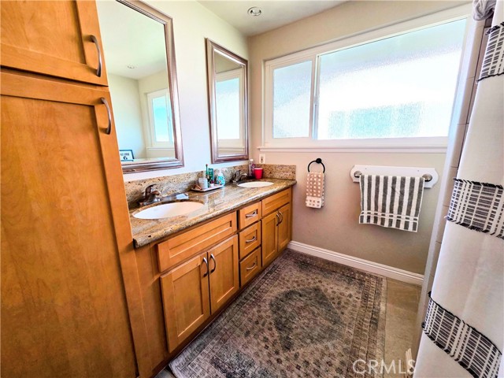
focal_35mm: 13
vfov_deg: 89.9
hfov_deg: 106.2
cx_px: 252
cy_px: 189
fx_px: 189
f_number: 2.2
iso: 125
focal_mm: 2.2
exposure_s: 1/120
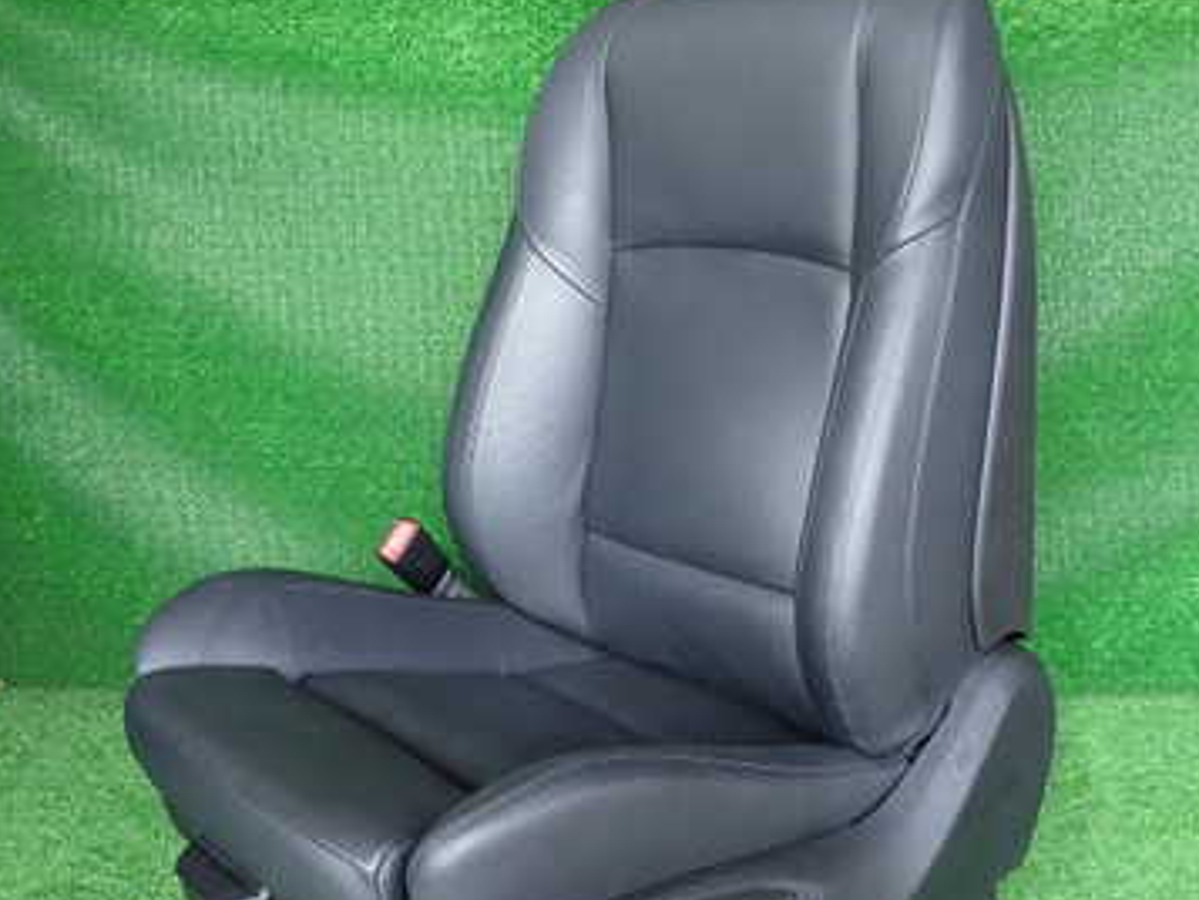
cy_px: 413
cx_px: 487
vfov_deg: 34.4
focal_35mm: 42
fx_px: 1455
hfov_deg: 44.6
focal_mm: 4.5
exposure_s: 1/125
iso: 125
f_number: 2
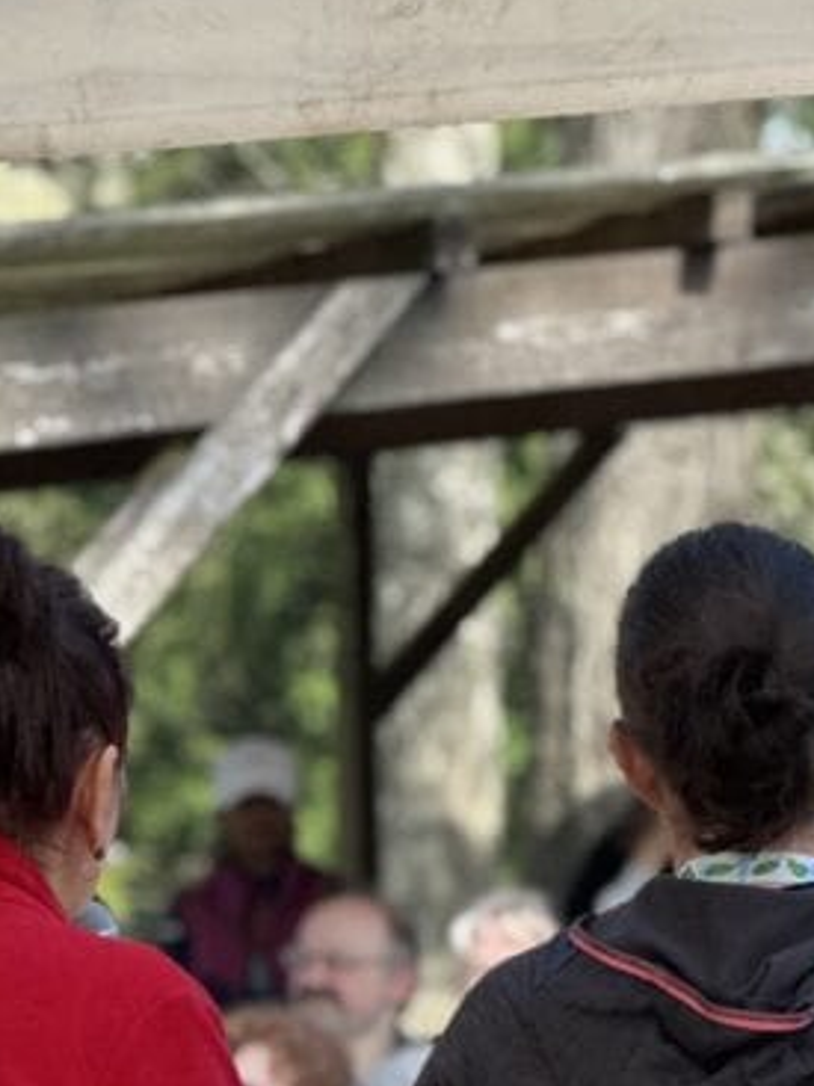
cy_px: 1048
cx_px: 465
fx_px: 6745
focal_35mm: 215
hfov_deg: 6.9
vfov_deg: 9.2
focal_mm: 9
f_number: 2.8
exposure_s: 1/121
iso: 50
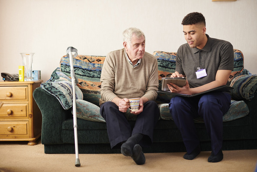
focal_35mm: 50
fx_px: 357
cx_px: 128
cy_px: 86
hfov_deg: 39.6
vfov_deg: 27.0
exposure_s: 1/125
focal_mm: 50
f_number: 2.2
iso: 500
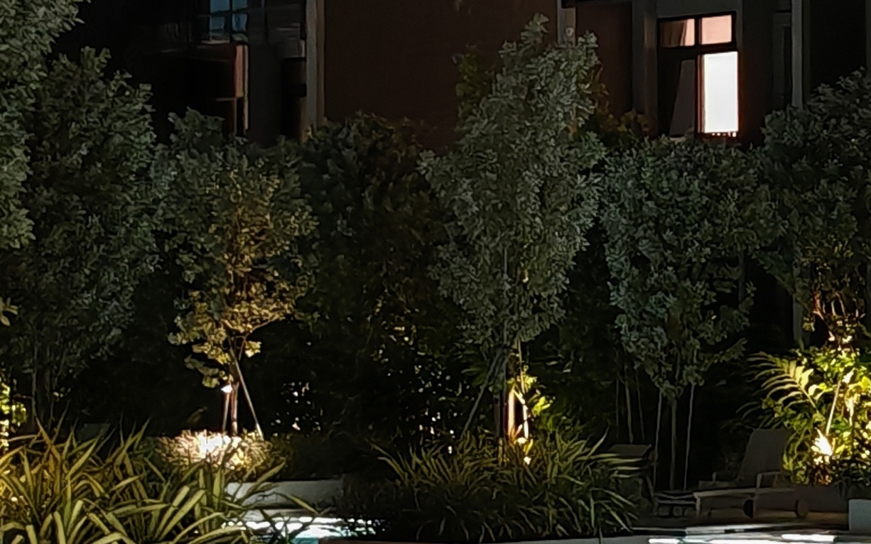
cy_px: 265
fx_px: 3109
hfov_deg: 15.4
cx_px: 1037
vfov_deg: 10.0
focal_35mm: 131
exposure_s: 1/20
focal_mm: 6.83
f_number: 1.4
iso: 400
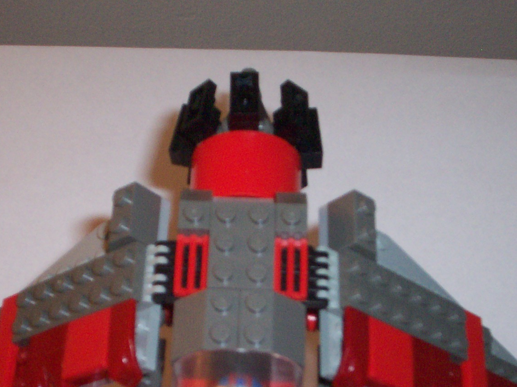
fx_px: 1090
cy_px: 309
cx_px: 243
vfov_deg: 20.0
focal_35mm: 73
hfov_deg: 26.7
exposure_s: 1/64
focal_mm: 5.9
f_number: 4.5
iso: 140
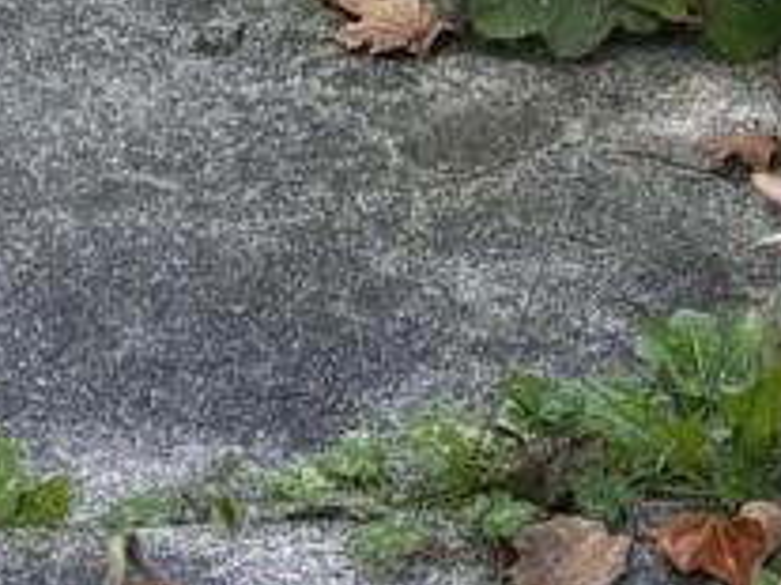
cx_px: -302
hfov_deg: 7.8
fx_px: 5660
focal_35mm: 251
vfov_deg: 5.4
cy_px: -1464
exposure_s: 1/179
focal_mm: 5.96
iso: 50
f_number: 1.6
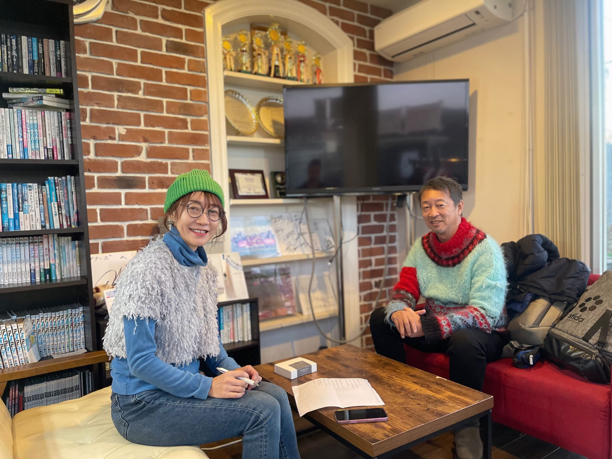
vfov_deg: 53.1
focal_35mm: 26
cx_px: 306
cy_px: 230
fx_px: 460
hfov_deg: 67.3
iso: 320
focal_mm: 5.1
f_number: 1.6
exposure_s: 1/50
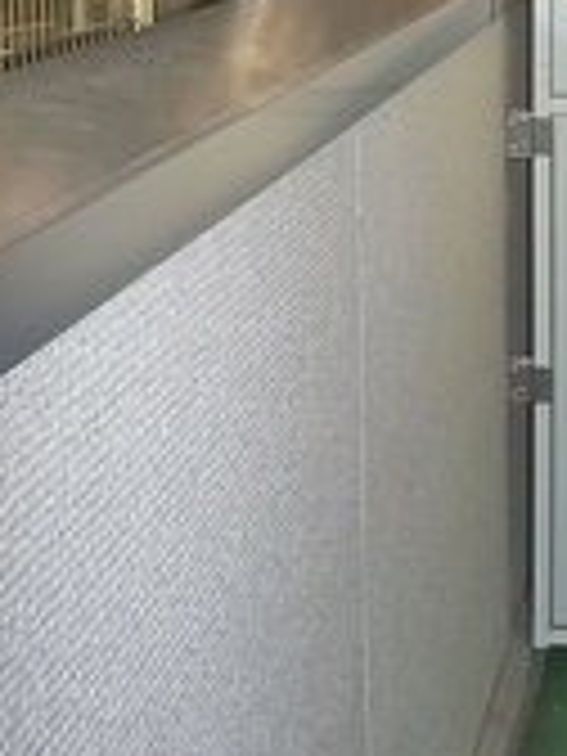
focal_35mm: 100
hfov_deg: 14.0
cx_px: 799
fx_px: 2184
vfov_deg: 19.2
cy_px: 54
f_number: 4
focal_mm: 5.1
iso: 400
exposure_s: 1/640
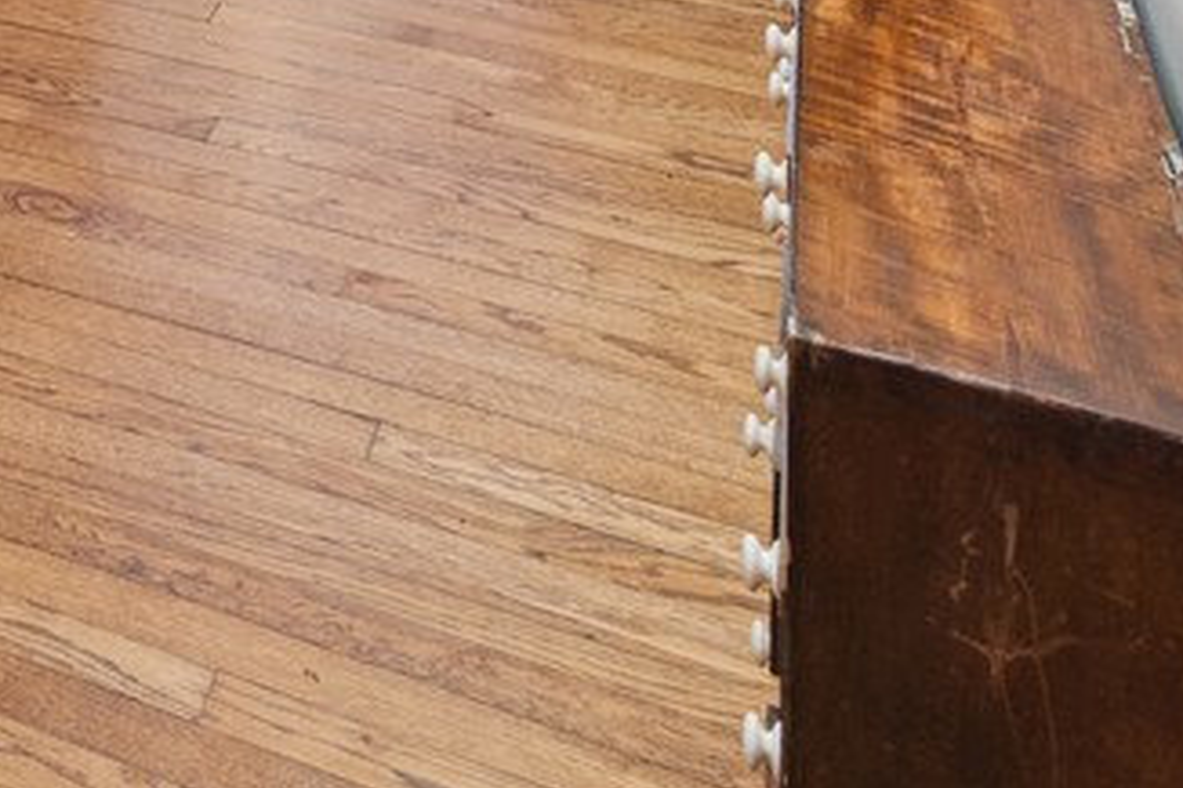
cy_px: -1162
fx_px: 1741
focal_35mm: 53
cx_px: 25
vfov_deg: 14.5
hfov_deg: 34.5
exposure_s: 1/13
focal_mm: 16
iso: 400
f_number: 8
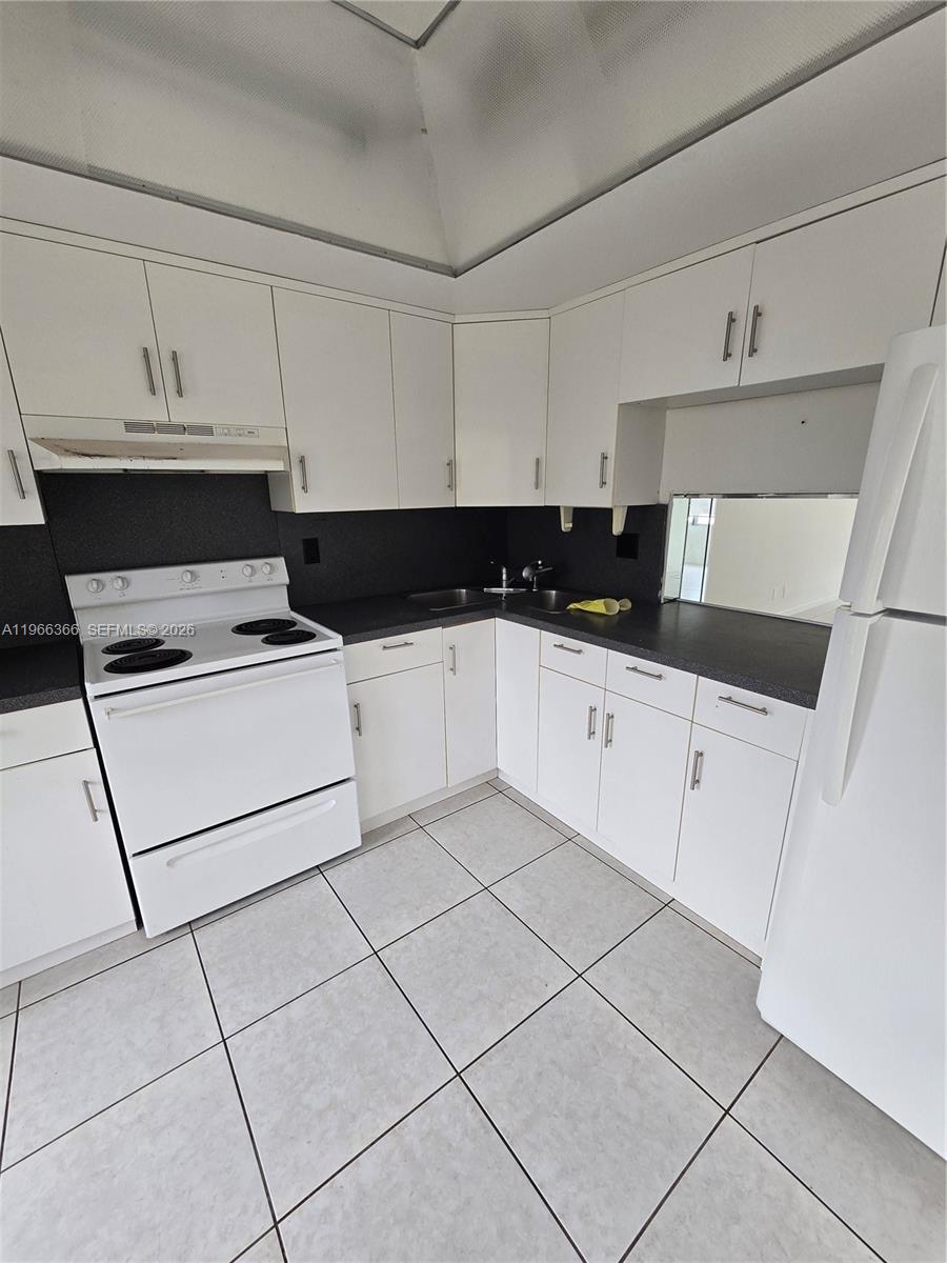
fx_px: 474
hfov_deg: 89.9
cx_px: 474
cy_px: 632
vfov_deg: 106.2
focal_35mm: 13
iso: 80
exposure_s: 1/60
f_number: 2.2
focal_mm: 2.2
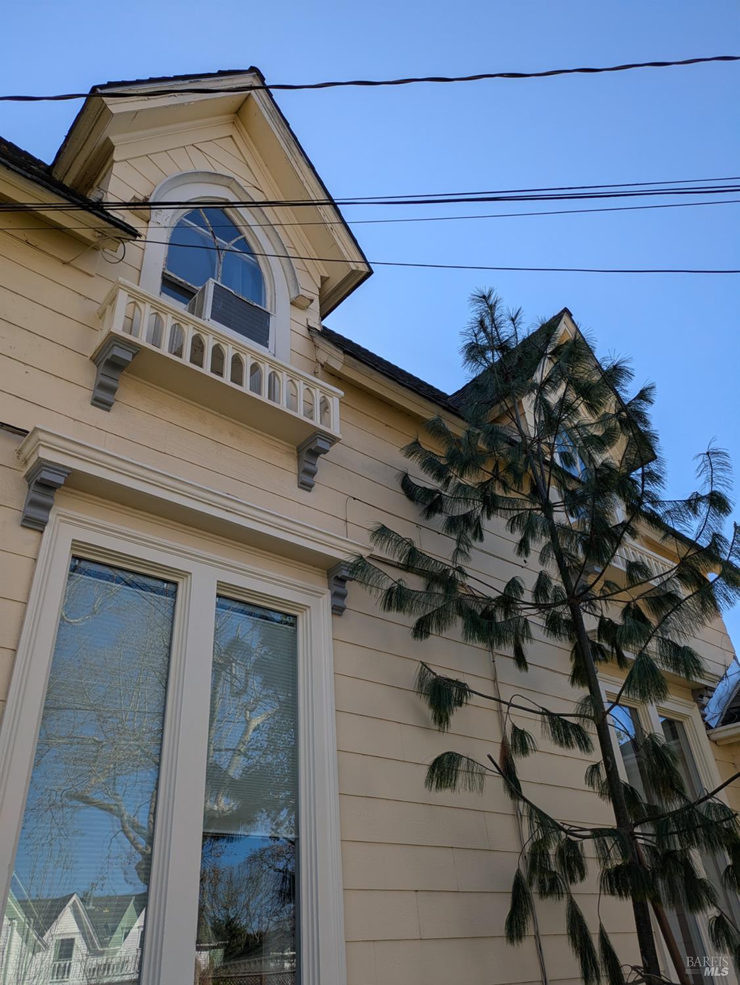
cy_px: 492
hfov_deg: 54.9
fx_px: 712
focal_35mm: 25
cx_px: 370
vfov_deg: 69.4
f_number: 1.89
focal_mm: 5.43
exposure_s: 1/1821
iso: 52
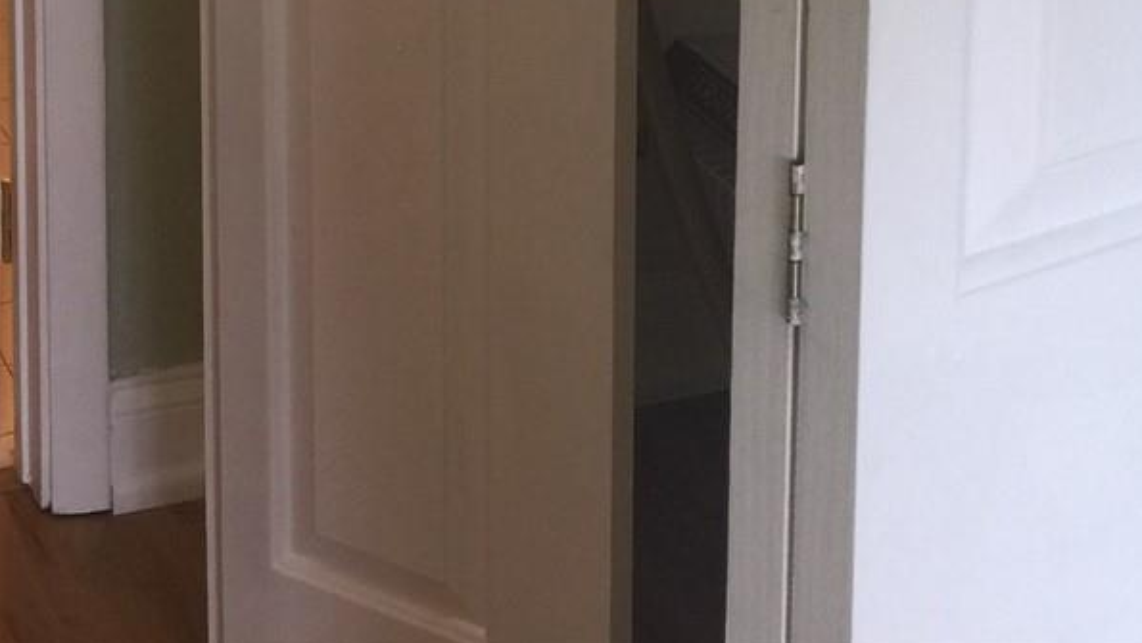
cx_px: 520
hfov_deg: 25.0
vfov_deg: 13.0
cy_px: -497
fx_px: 2574
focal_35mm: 85
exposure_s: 1/40
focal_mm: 4.15
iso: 32
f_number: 2.2
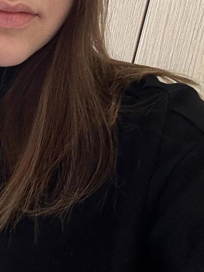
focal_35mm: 60
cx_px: -1
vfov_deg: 31.1
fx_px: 472
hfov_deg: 23.4
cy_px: 42
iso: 320
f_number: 1.9
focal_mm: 2.69
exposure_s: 1/40
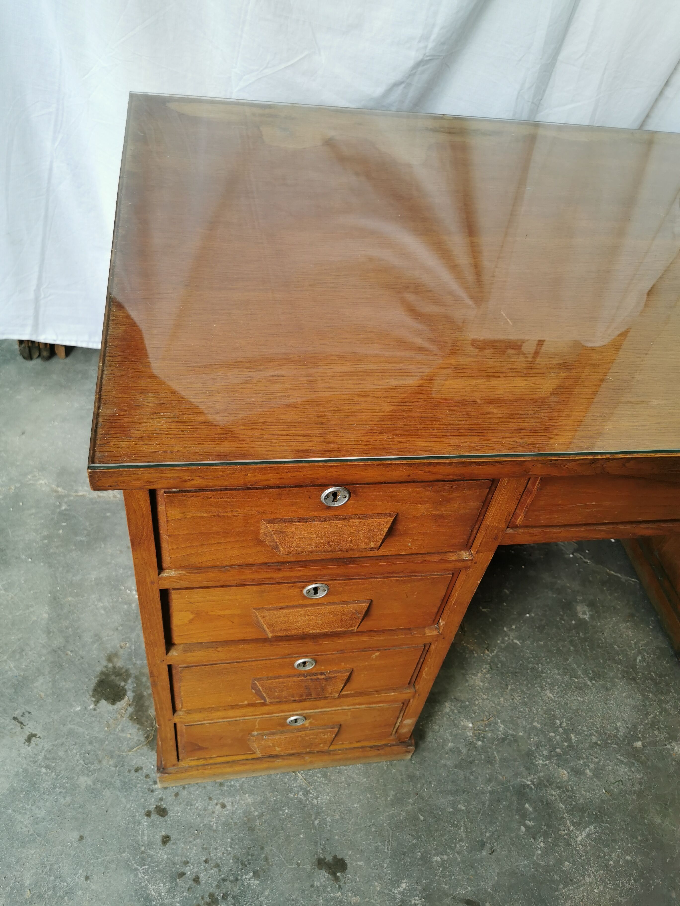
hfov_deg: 51.4
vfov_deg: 65.3
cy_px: 453
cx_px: 340
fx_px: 707
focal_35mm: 27
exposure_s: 1/169
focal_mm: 5.56
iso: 50
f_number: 1.6
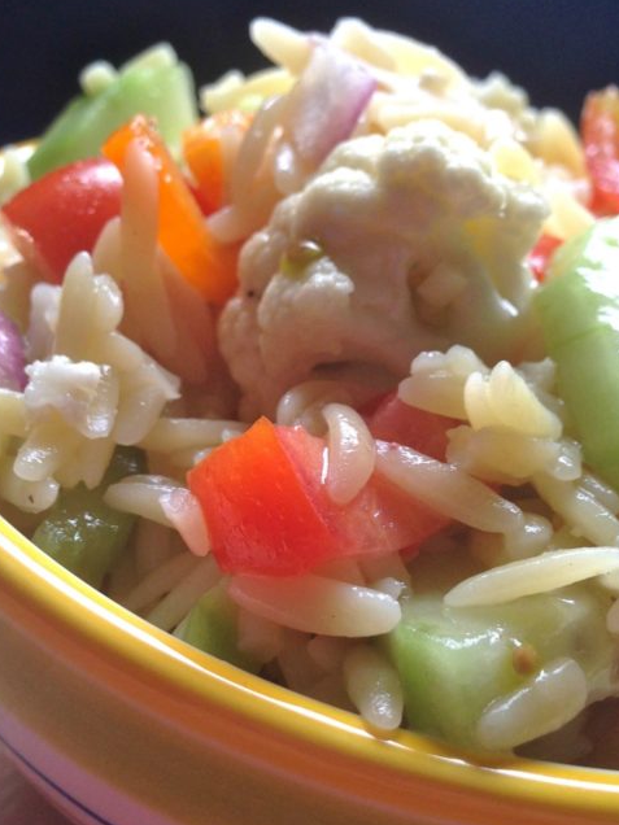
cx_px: 279
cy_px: 428
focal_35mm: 47
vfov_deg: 40.4
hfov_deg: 30.9
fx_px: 1121
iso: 64
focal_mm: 4.12
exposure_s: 1/40
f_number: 2.4
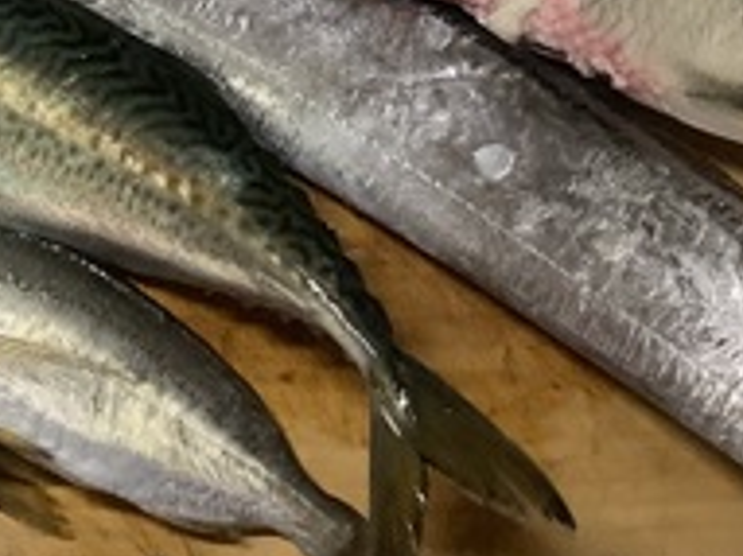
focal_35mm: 78
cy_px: 35
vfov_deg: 18.5
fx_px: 1673
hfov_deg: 24.9
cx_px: 265
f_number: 2.4
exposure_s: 1/50
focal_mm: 3.3
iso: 320
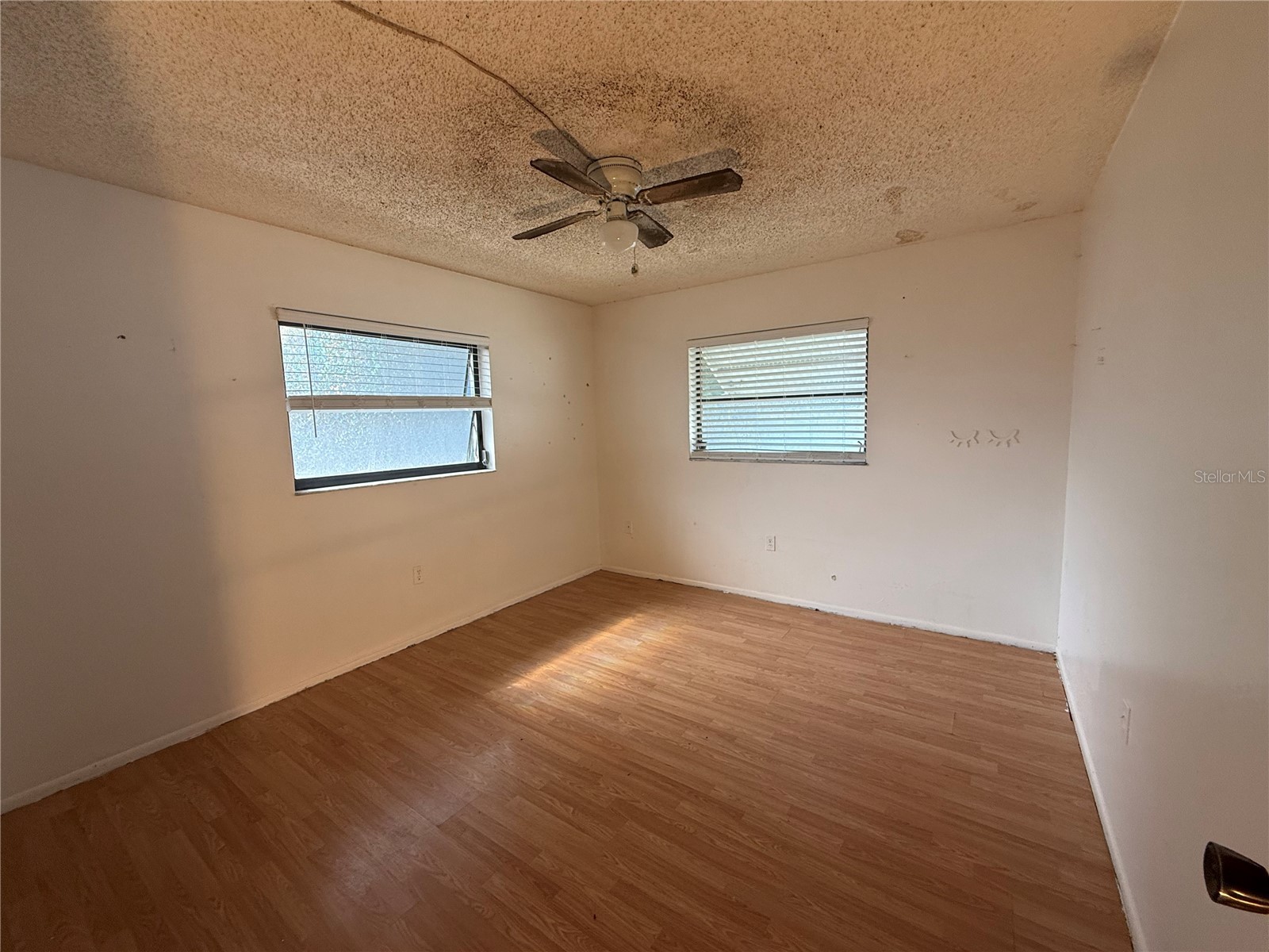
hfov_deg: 102.1
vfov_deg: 85.7
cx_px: 634
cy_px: 476
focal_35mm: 14
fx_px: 513
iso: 100
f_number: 2.2
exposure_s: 1/120
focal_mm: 2.22
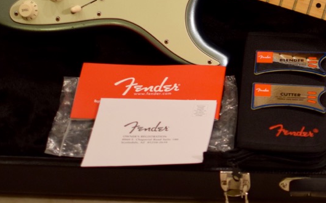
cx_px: 333
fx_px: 1148
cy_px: -10
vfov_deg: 10.0
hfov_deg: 15.8
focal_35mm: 129
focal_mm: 35
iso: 800
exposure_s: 1/250
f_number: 1.8
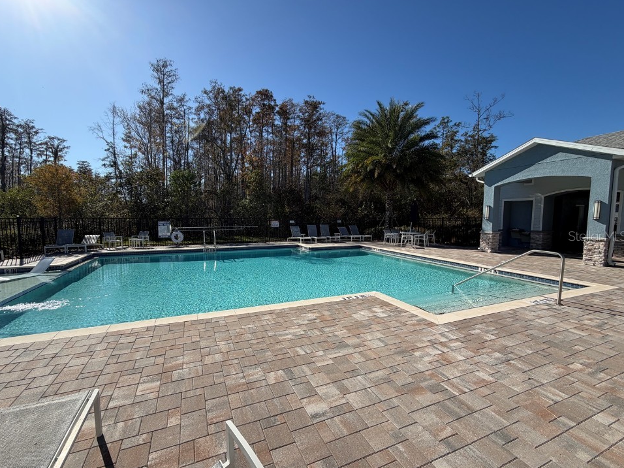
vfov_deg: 81.7
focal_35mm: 15
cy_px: 236
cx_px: 296
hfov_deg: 98.1
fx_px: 270
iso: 20
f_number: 2.2
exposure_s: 1/1050
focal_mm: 2.22
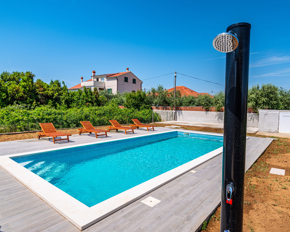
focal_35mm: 21
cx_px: 153
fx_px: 180
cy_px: 114
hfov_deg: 77.6
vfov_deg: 65.5
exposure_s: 1/320
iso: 100
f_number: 8
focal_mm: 18
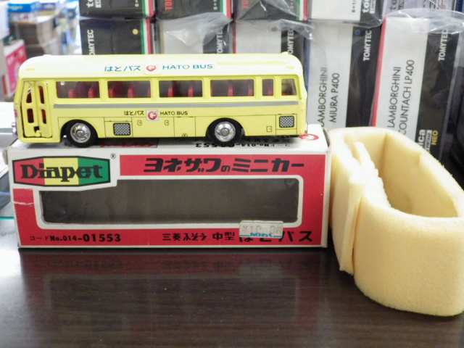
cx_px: 232
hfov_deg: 38.2
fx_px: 670
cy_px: 174
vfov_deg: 29.1
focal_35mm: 50
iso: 800
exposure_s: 1/30
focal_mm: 9
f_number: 3.8
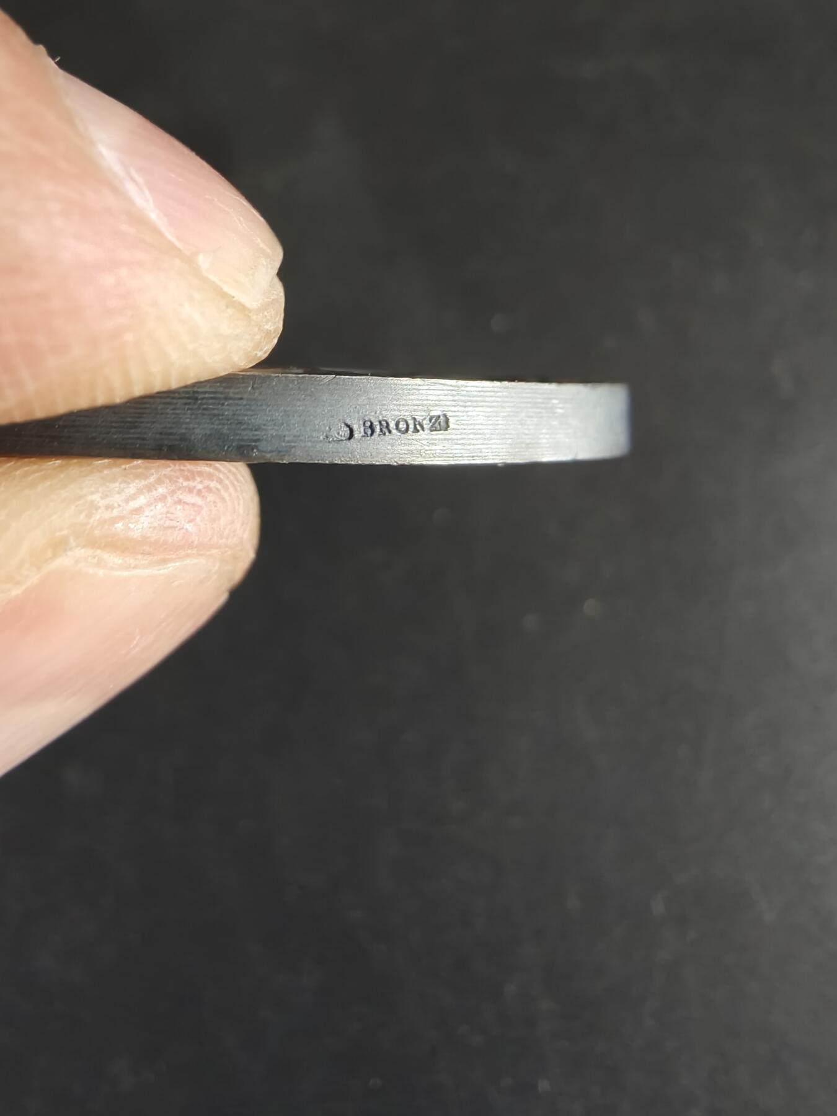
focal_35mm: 23
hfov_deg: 58.9
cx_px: 418
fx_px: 742
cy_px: 558
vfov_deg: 73.9
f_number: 2
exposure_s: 1/50
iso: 400
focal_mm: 2.32
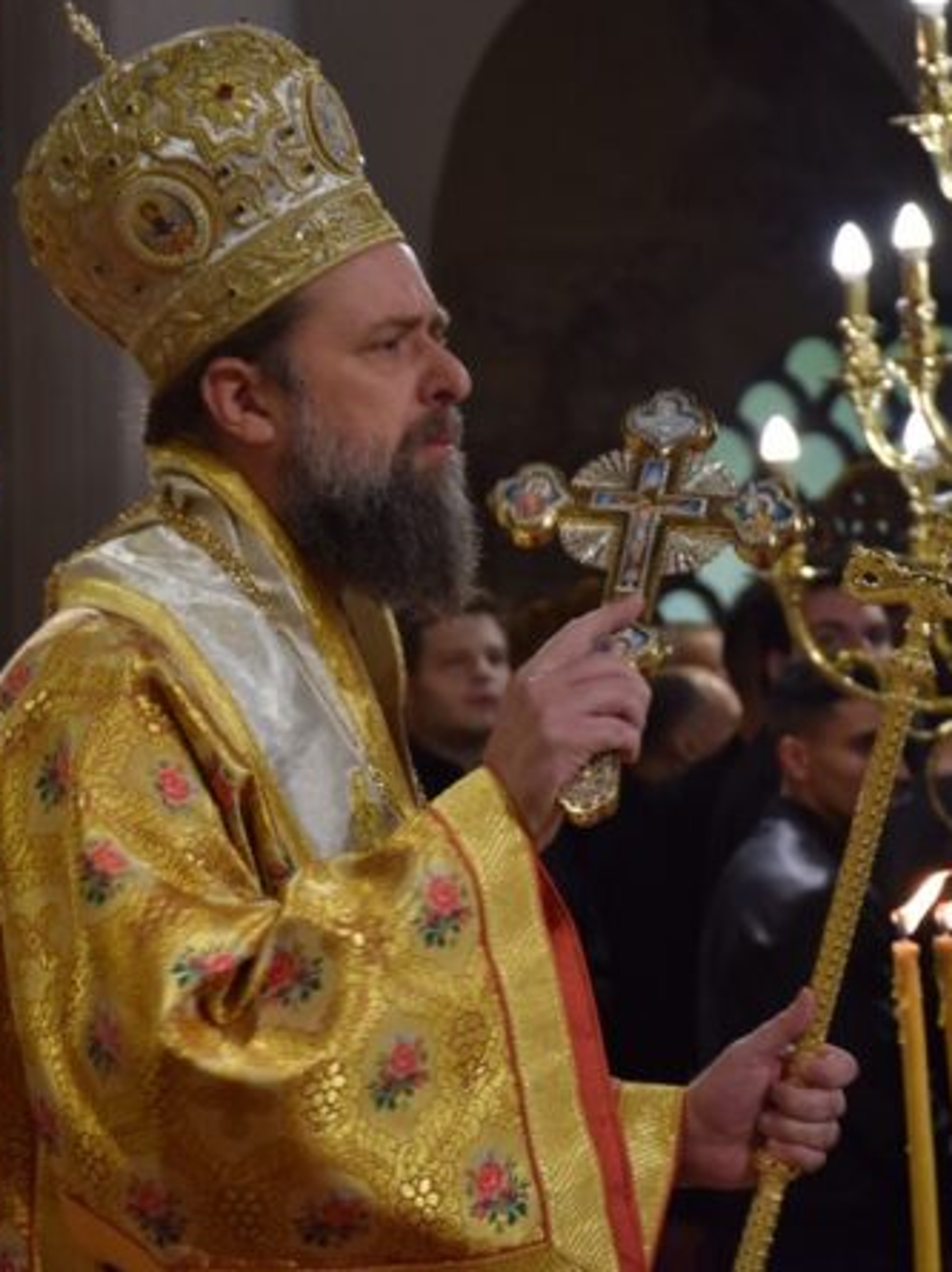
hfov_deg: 7.2
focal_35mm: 207
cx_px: 480
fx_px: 7594
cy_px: 569
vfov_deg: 9.6
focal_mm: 85
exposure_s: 1/60
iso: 500
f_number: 5.6
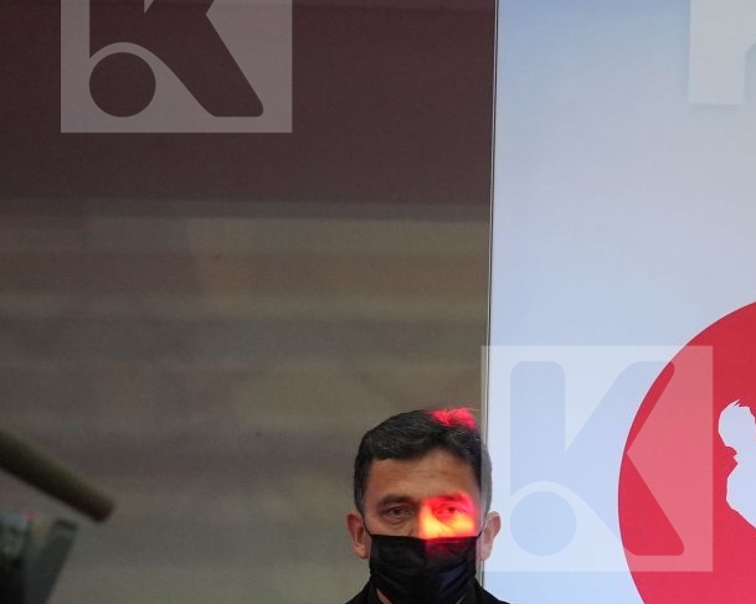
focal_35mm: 832
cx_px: 1018
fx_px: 18613
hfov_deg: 2.3
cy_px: 459
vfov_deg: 1.9
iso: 1250
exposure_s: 1/500
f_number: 2.8
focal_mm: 200
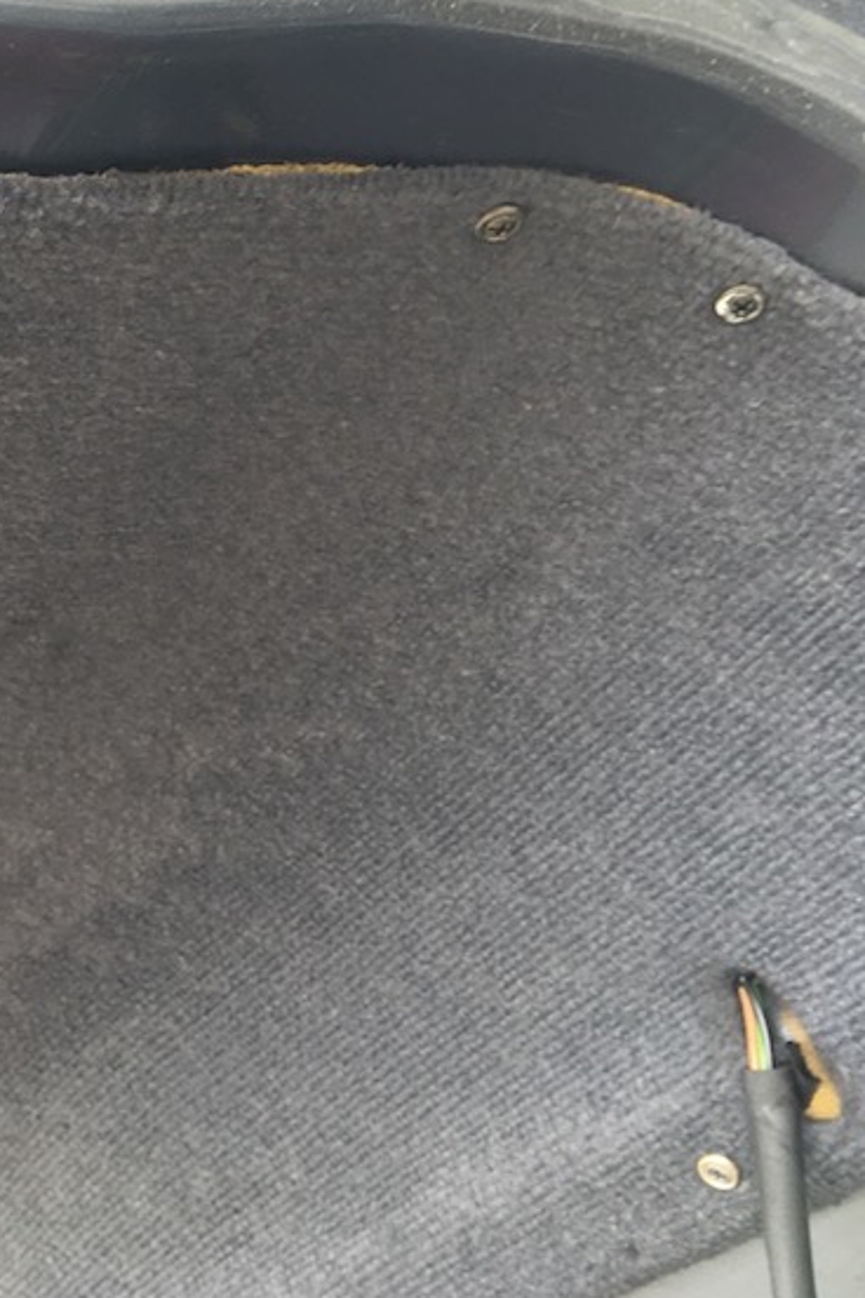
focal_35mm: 56
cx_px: -108
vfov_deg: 35.4
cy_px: 470
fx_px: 2018
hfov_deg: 22.7
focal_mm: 4.15
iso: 32
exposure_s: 1/100
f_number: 2.2
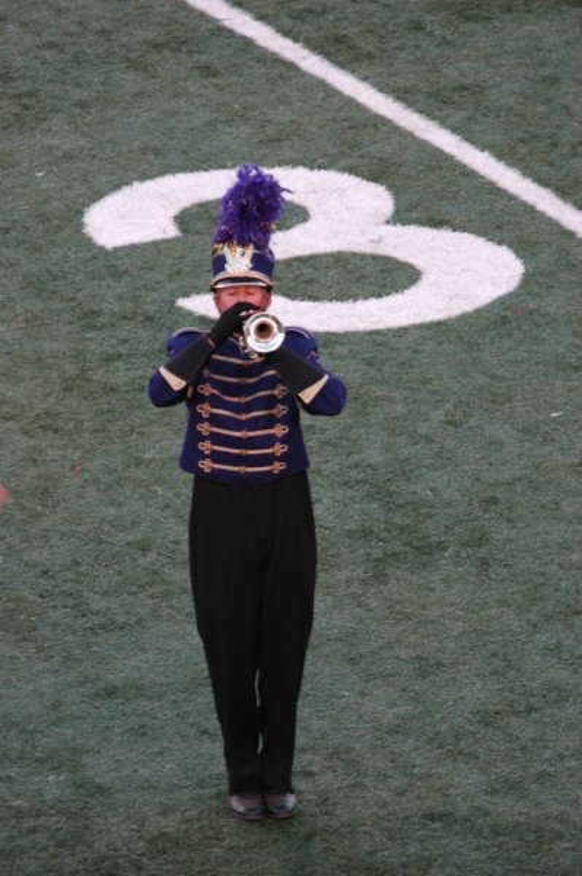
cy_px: 438
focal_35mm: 600
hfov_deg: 2.3
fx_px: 14574
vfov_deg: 3.4
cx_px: 291
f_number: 5.6
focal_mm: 400
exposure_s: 1/60
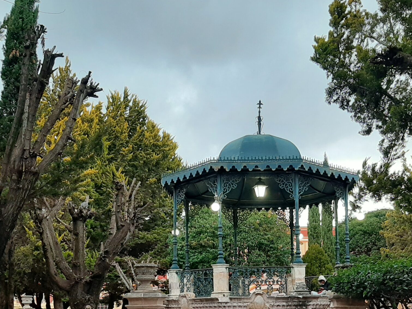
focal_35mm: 44
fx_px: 524
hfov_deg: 42.6
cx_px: 257
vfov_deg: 31.9
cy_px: 255
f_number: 1.7
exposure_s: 1/60
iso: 100
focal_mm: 3.93
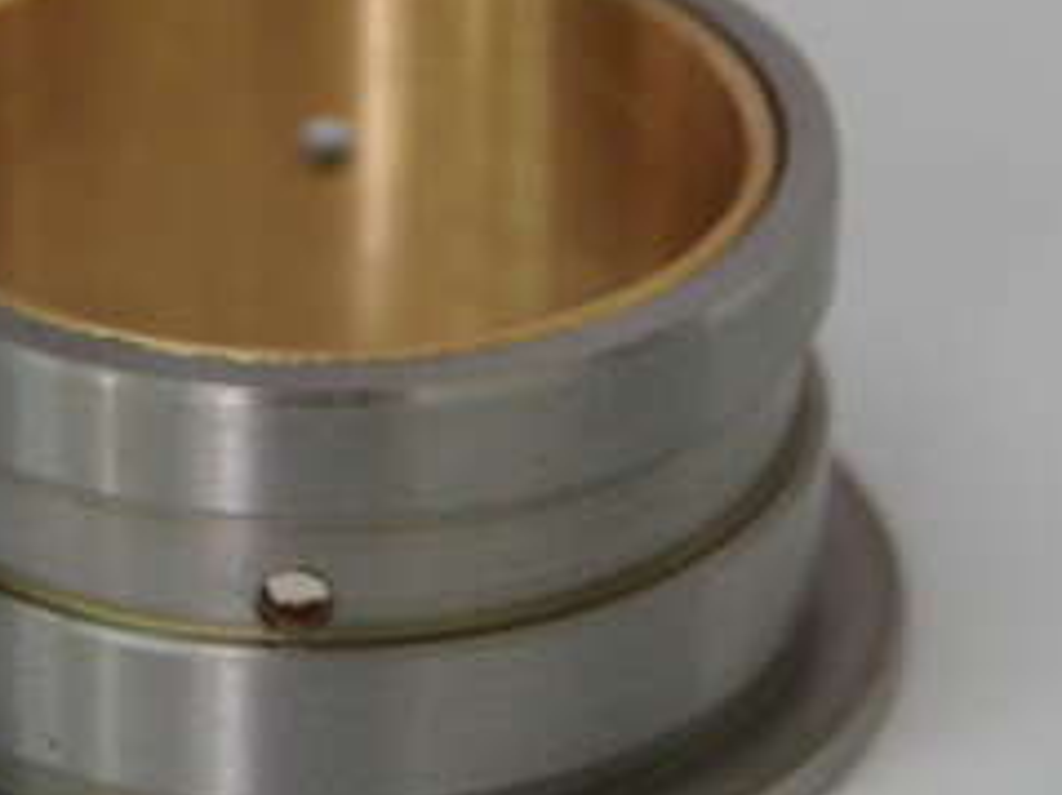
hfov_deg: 6.8
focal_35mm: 290
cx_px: 351
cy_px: 306
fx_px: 8893
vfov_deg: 5.1
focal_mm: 80
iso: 800
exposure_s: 1/30
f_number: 5.6
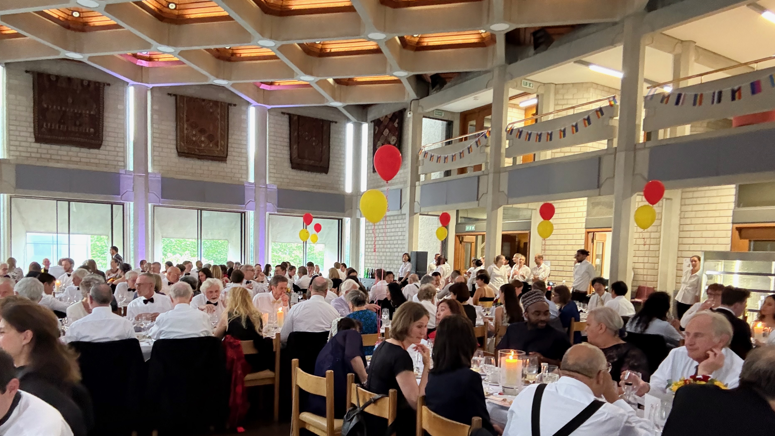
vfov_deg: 42.3
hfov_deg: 69.8
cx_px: 372
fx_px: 555
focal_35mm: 27
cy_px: 295
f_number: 1.9
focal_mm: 2.69
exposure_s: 1/30
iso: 640
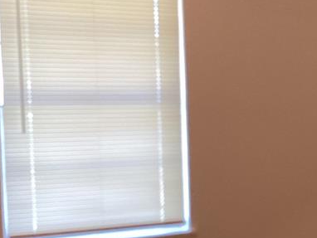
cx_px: 272
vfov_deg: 17.8
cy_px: 156
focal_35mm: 83
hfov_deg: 23.1
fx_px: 761
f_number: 2.4
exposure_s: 1/60
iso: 160
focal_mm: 3.3
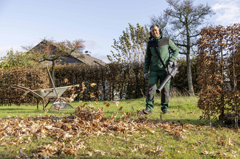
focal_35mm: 46
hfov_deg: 42.8
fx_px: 306
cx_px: 120
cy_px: 80
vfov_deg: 29.2
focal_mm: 46
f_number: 5.6
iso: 320
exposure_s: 1/500
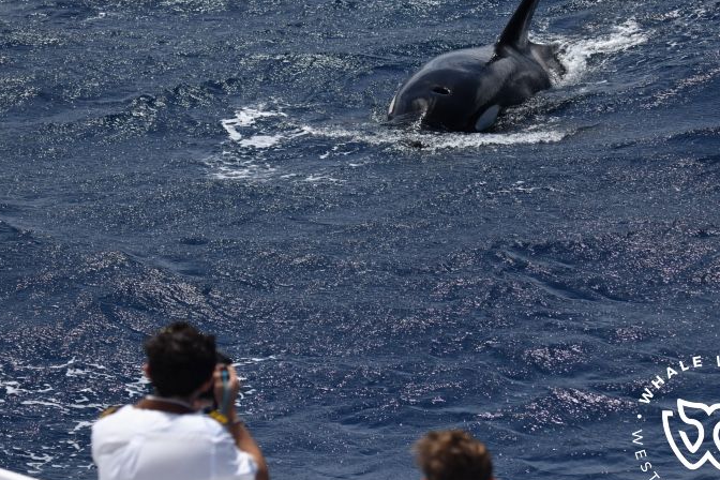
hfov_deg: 16.4
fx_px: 2500
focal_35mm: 125
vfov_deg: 11.0
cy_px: 228
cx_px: 360
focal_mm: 105
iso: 560
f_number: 5
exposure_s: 1/8000
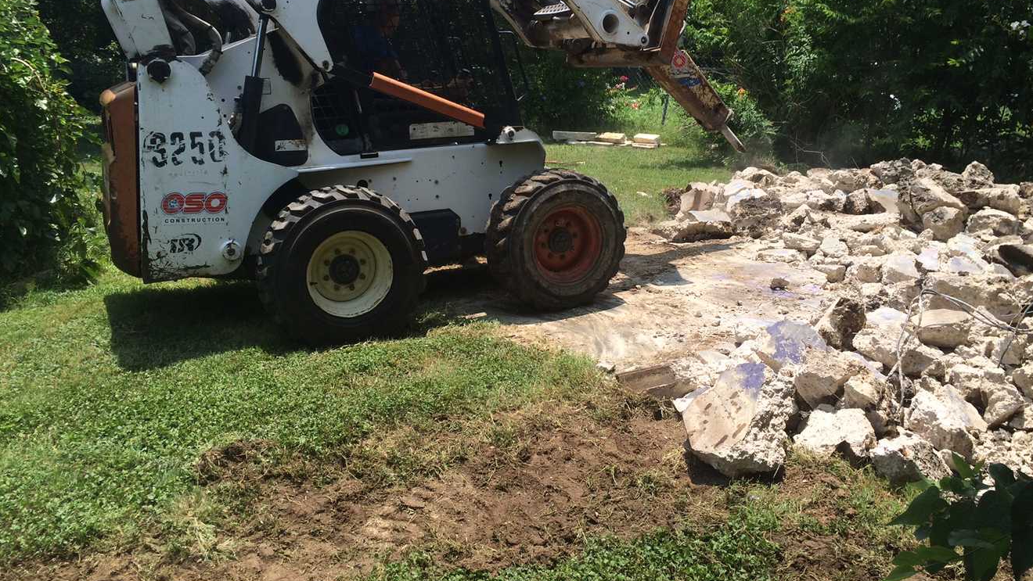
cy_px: 229
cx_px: 520
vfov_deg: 35.5
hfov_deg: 59.5
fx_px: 904
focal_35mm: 33
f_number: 2.2
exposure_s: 1/1642
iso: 40
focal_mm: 4.12
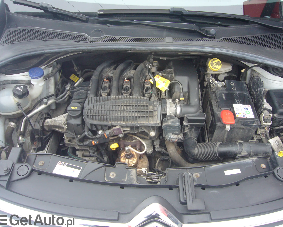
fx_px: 251
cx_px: 149
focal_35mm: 30
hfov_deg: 58.7
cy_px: 113
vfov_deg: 48.5
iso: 100
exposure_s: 1/15
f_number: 2.8
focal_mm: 4.6
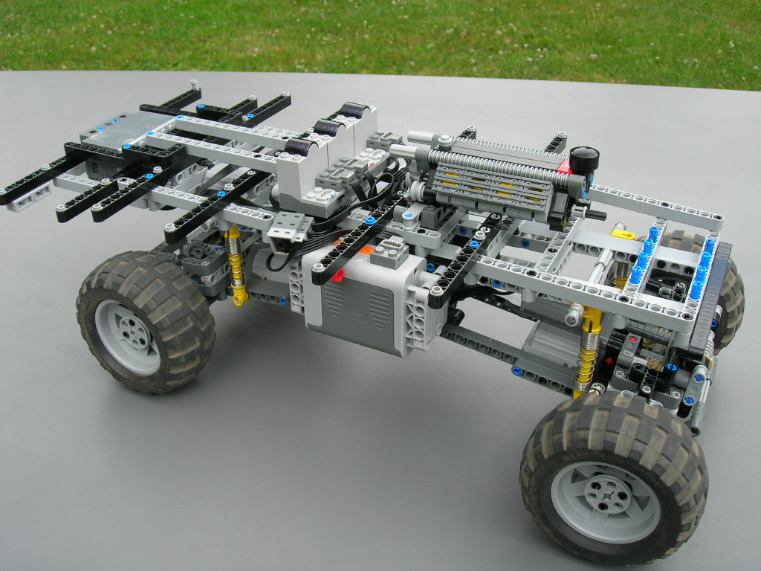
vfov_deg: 37.7
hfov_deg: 49.0
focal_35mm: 38
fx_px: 835
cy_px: 286
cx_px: 380
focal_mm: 7.8
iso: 64
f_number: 4.8
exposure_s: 1/164
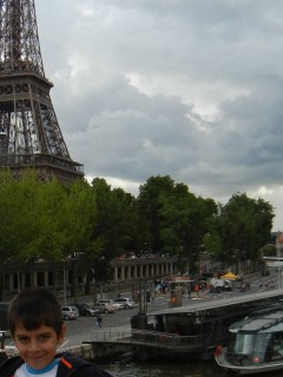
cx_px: 81
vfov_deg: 26.9
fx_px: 785
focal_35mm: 72
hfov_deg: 20.3
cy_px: 242
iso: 160
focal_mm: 5.4
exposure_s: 1/743
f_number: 3.5
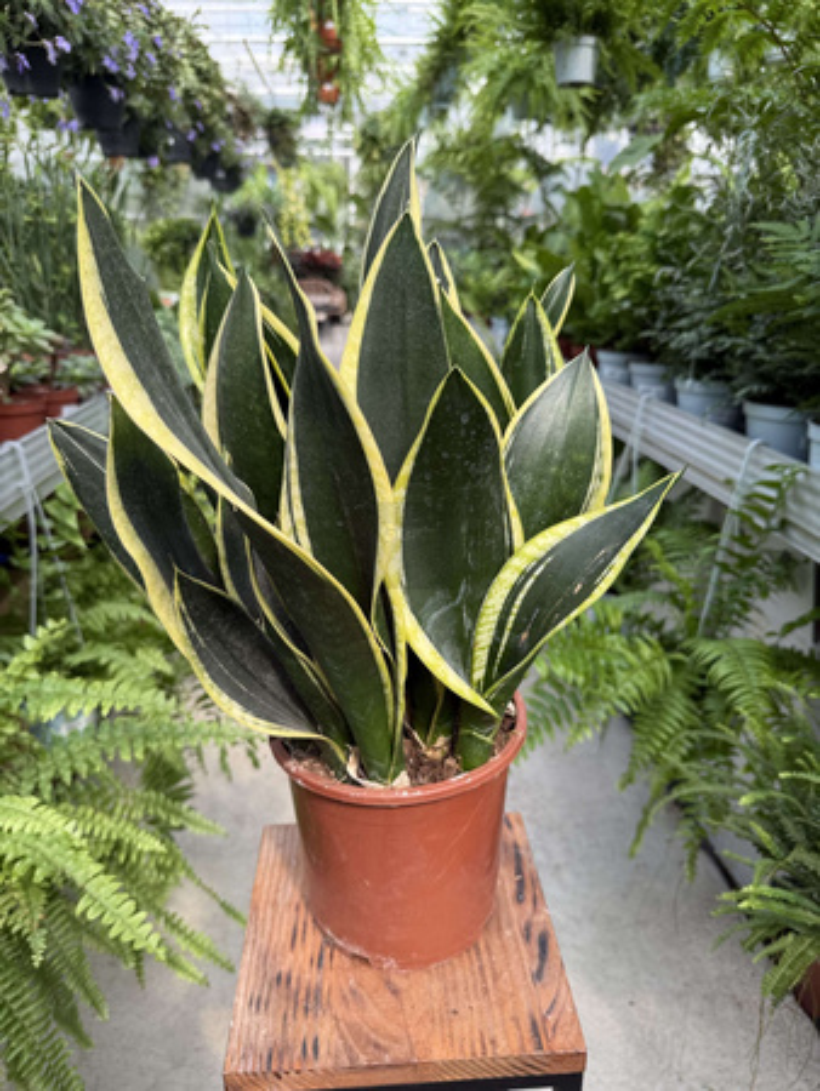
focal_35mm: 24
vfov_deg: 71.6
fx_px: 757
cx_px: 410
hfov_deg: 56.9
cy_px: 546
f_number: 1.78
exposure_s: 1/461
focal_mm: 6.76
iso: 80
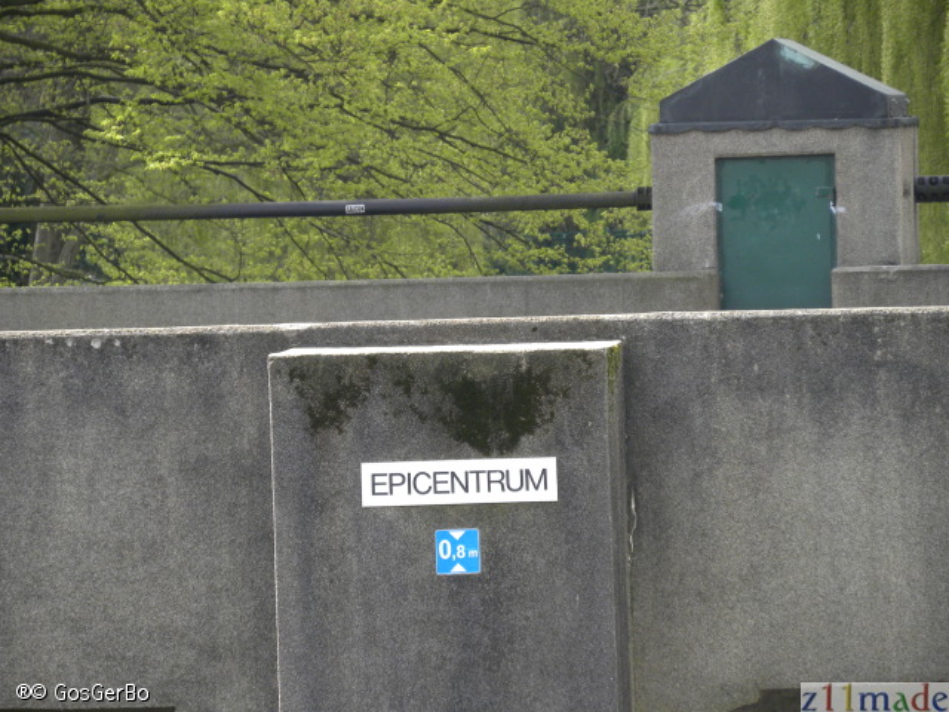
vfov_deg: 3.9
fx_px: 10335
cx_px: 474
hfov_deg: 5.3
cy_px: 356
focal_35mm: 377
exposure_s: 1/165
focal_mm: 67.2
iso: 160
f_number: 5
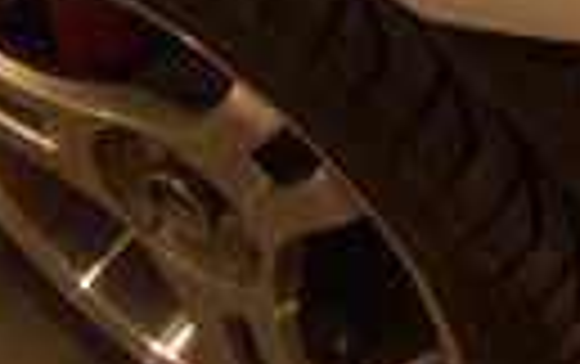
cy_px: -467
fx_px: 2327
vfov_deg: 8.3
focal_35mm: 147
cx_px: -229
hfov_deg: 13.6
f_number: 2.8
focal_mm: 7.21
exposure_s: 1/15
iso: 100
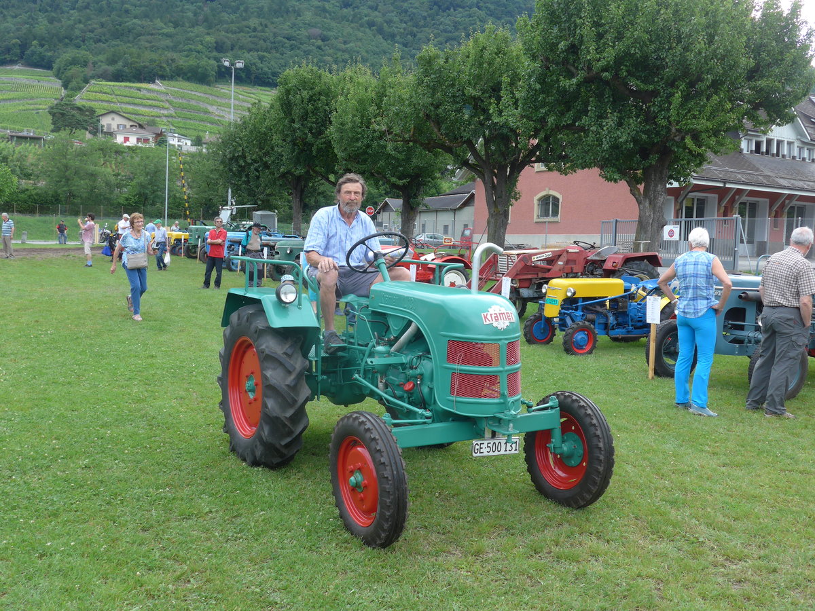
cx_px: 408
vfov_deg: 41.8
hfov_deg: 54.0
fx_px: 800
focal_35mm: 34
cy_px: 306
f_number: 2.8
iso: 80
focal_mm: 7
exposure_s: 1/250
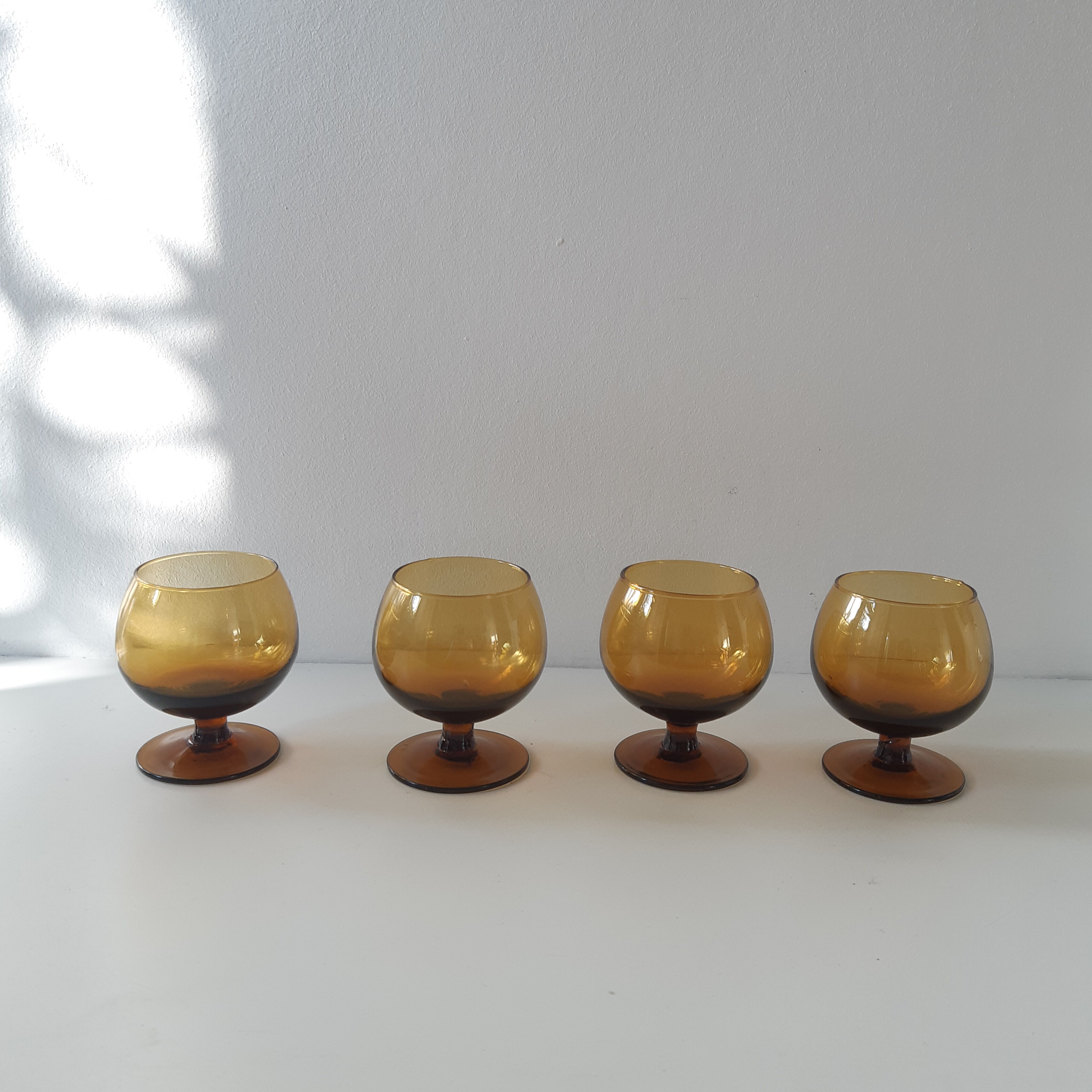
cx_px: 547
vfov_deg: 52.4
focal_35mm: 31
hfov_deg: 52.5
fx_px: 1106
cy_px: 485
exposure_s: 1/50
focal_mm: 3.93
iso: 40
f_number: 1.7
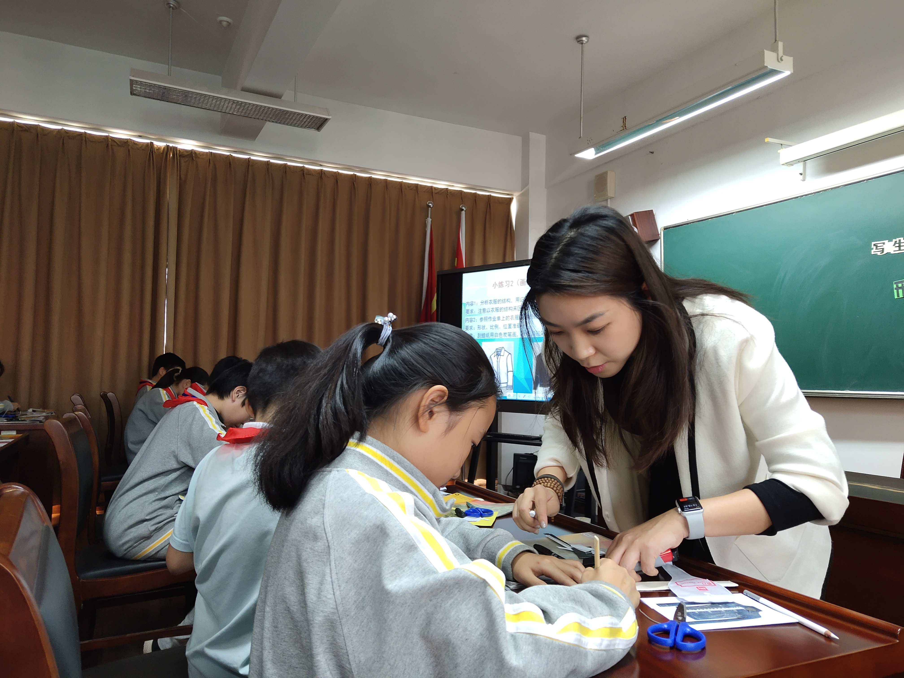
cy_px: 339
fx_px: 783
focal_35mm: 30
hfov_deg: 60.0
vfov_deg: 46.8
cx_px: 452
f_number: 1.8
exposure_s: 1/50
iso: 138
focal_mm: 4.35
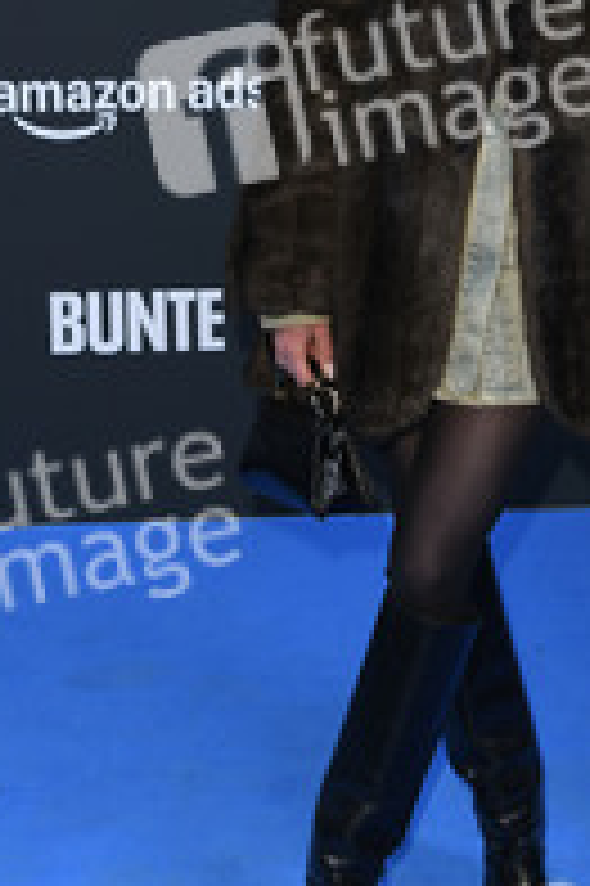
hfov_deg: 17.5
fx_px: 1896
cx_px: 500
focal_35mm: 77
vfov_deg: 26.2
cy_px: 315
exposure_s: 1/500
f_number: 4
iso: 400
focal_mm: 38
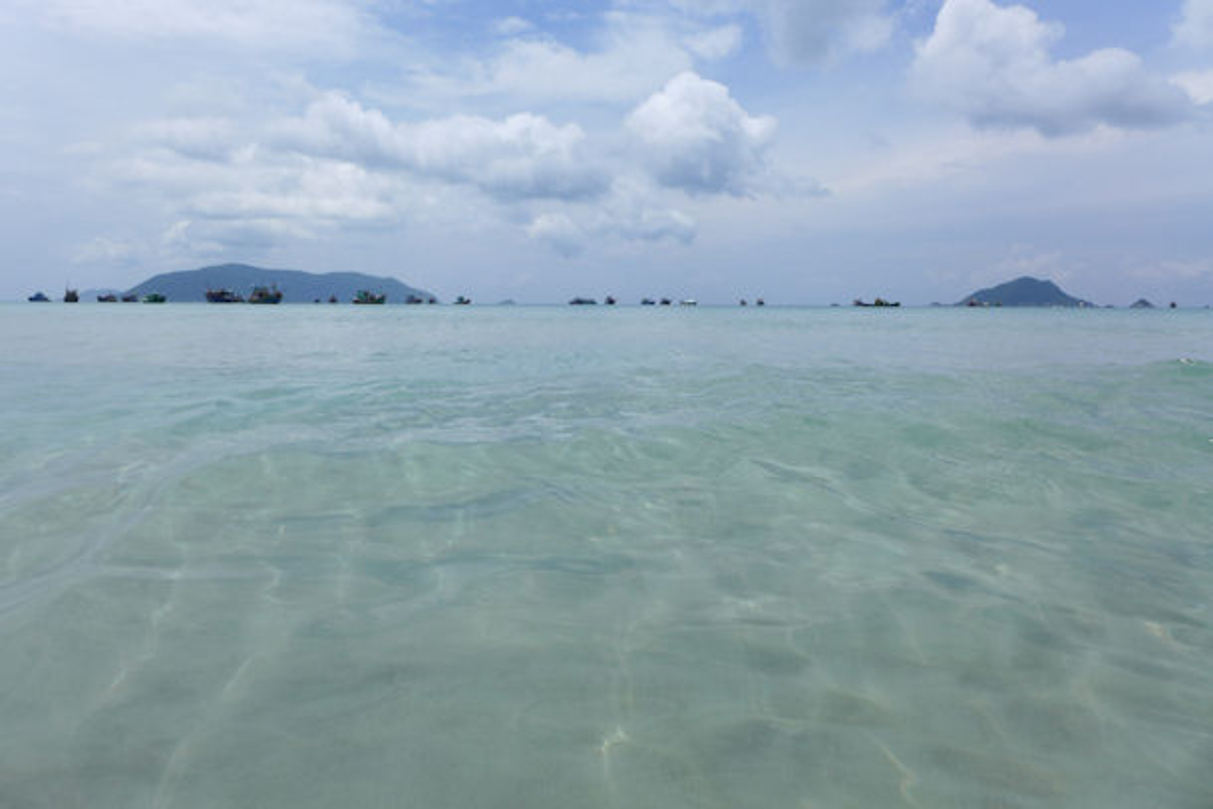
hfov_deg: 73.7
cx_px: 606
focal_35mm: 24
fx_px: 809
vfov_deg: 53.2
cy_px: 404
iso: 80
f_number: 4
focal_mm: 4.7
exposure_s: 1/1600
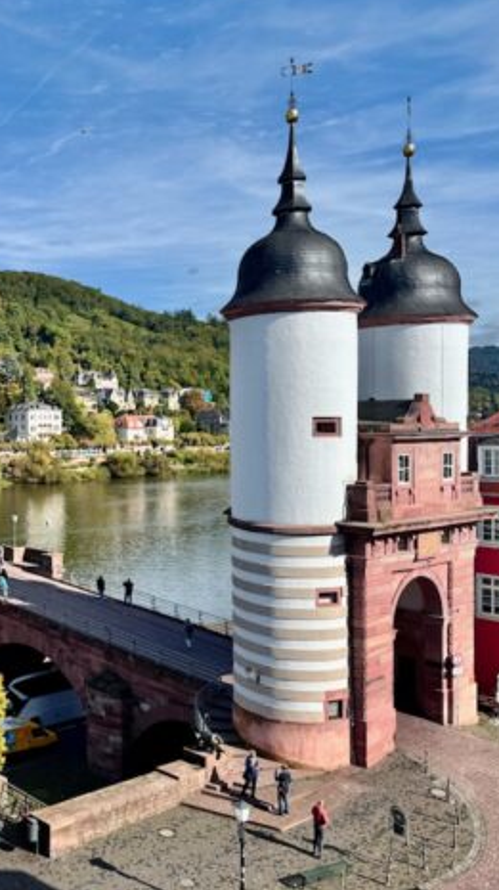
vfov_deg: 55.3
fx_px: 848
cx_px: -61
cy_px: 433
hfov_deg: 29.3
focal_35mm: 36
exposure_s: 1/5348
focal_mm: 6.76
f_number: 1.78
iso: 80
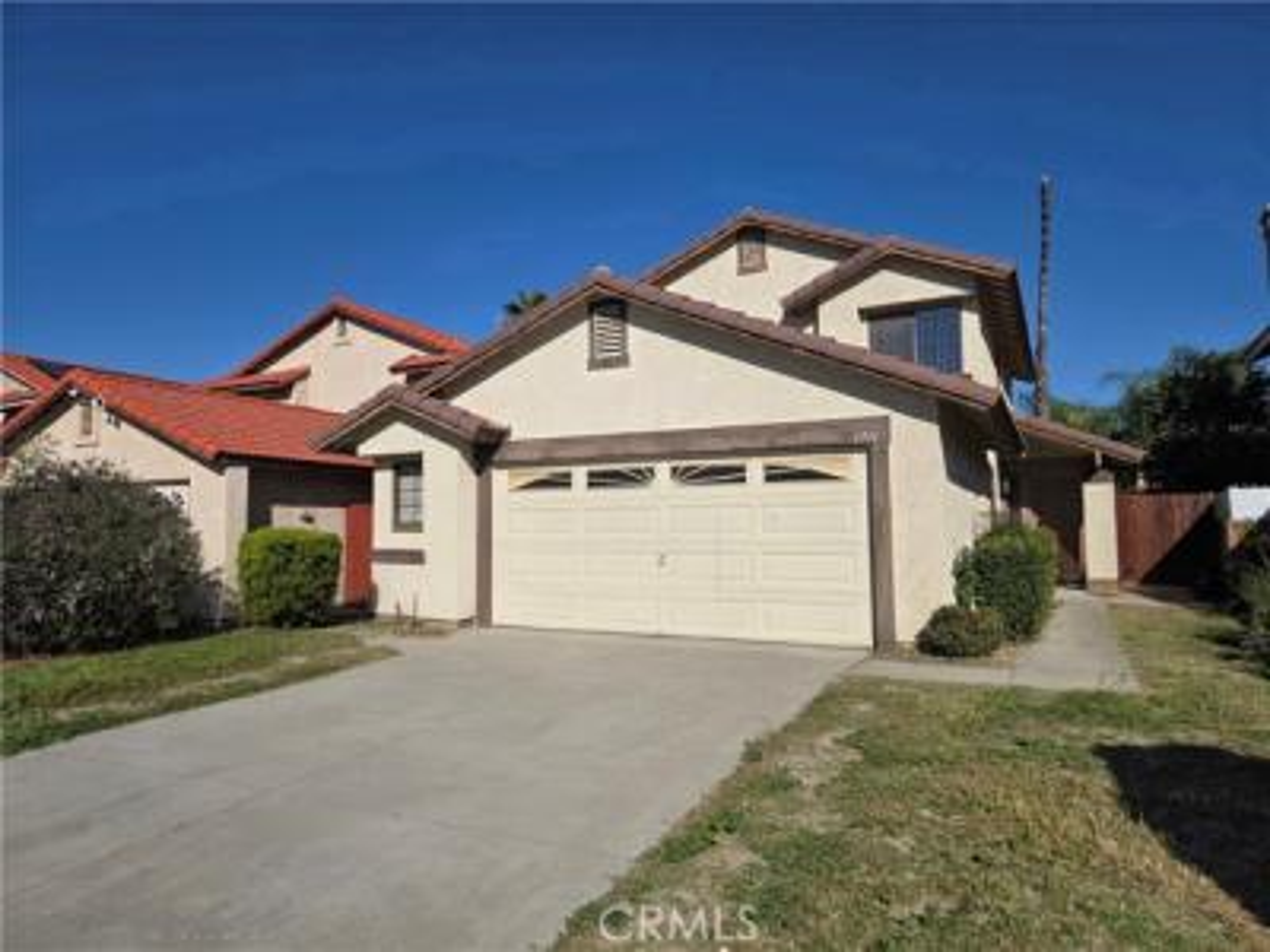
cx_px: 635
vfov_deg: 58.9
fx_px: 844
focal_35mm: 23
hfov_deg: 73.9
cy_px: 476
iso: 25
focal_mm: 5.4
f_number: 1.8
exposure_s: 1/5000
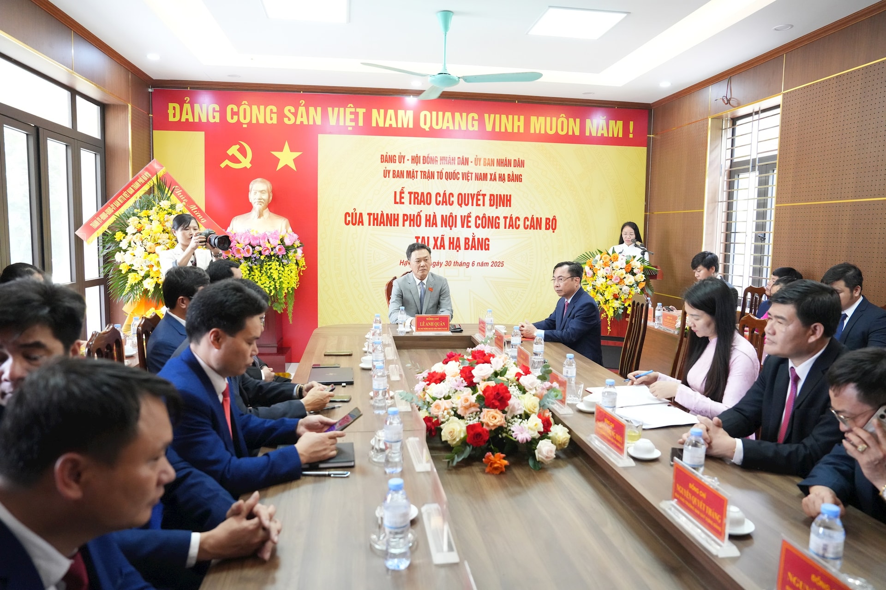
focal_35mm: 24
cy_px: 295
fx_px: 591
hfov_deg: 73.7
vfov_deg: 53.1
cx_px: 443
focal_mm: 24
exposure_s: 1/400
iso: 5000
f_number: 4
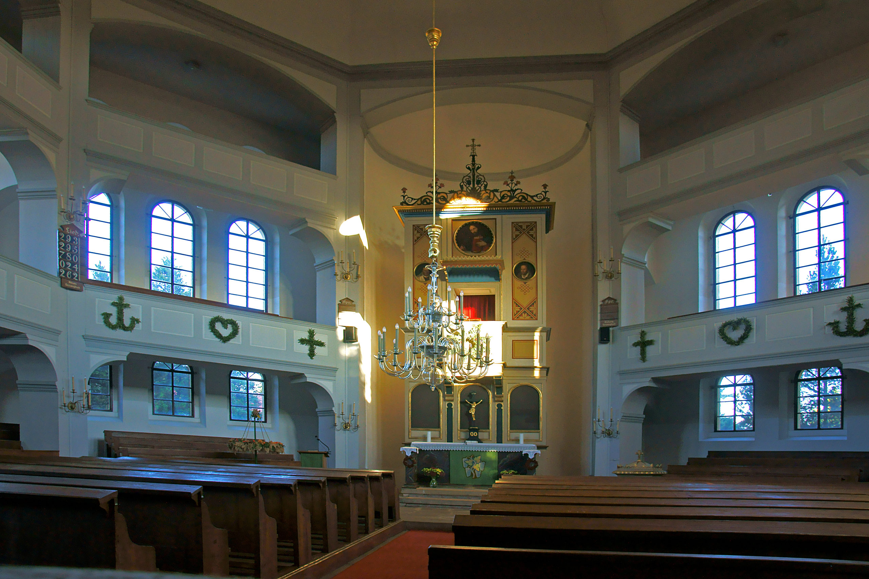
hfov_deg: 73.7
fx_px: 579
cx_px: 434
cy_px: 290
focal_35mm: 24
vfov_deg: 53.1
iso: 400
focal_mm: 16
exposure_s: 1/60
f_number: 6.3
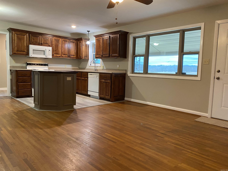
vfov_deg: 53.1
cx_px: 114
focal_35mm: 26
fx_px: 171
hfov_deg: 67.3
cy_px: 86
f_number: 1.8
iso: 500
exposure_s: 1/60
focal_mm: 4.25
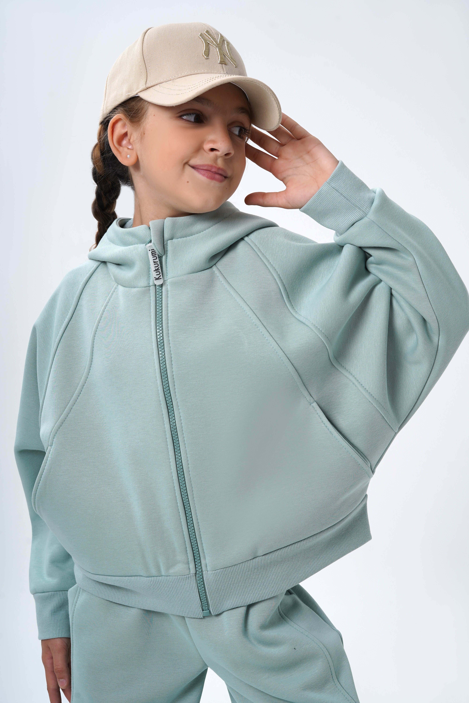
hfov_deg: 27.0
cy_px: 352
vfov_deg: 39.6
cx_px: 234
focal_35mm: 50
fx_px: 977
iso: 100
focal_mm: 50
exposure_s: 1/160
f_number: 9
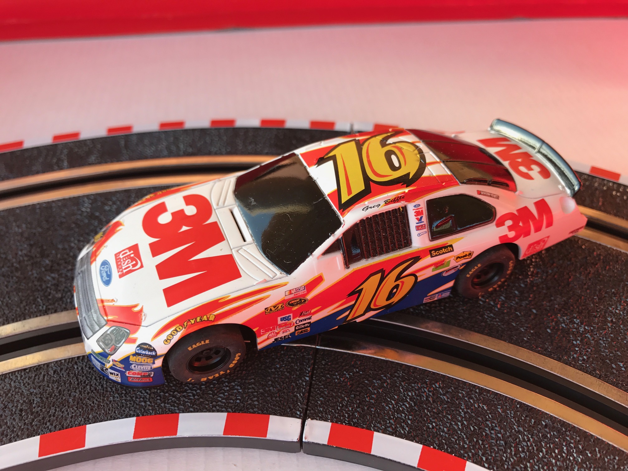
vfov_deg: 49.7
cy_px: 236
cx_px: 314
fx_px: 508
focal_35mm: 28
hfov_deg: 63.4
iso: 20
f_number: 1.8
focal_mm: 3.99
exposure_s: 1/128
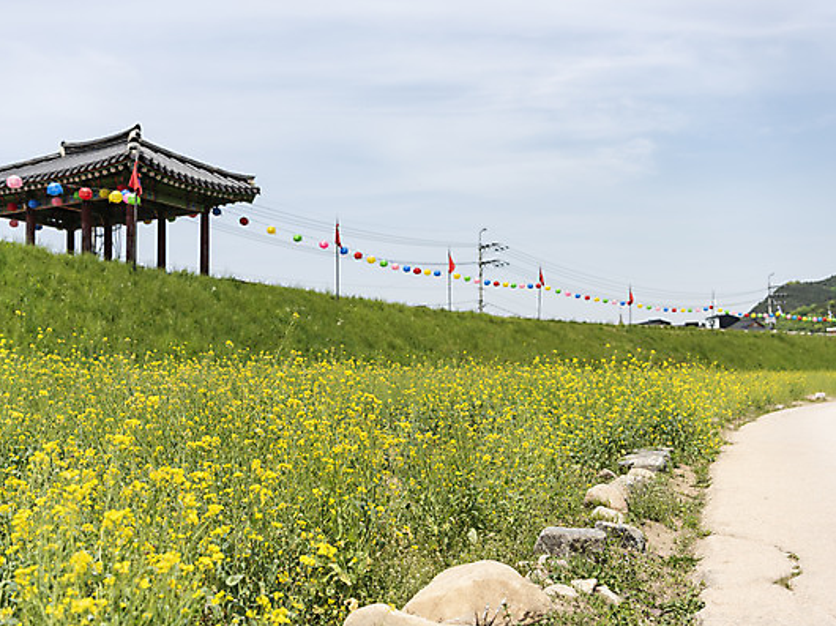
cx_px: 376
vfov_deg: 38.6
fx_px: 893
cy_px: 312
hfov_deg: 50.1
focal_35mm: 37
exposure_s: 1/1250
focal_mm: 34
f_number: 4
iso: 100
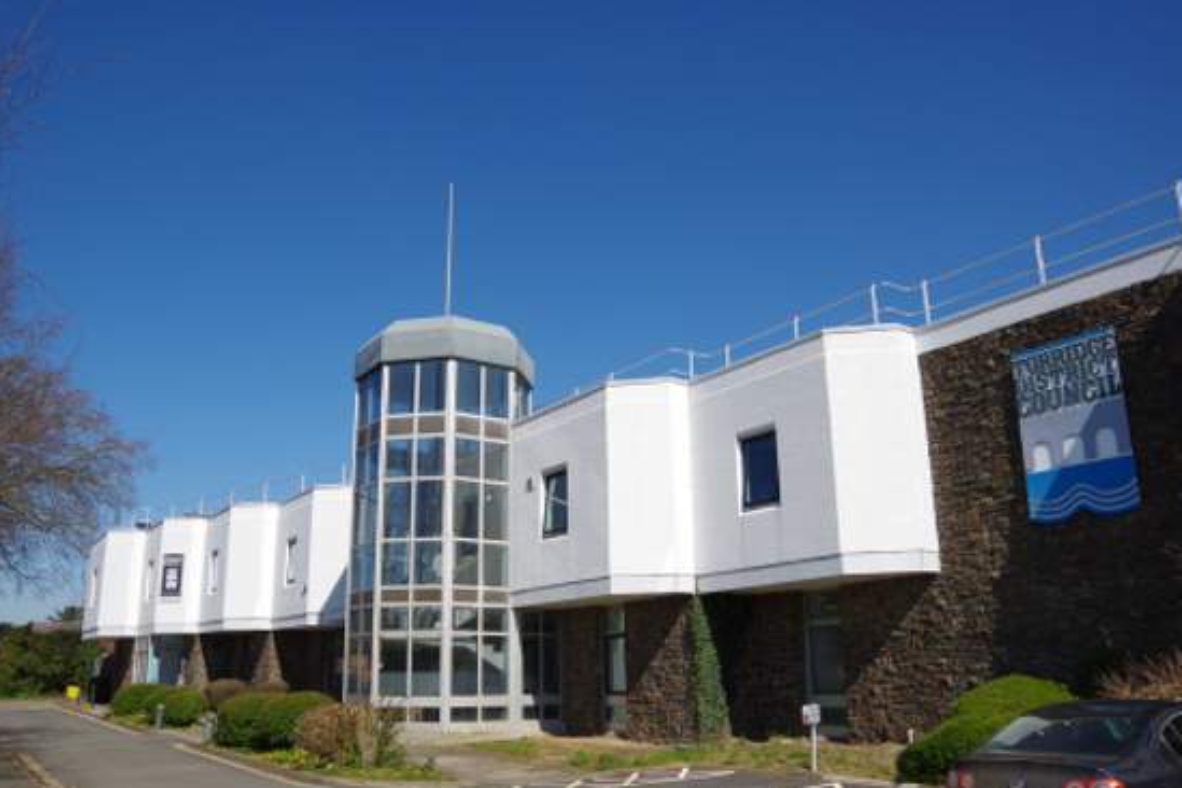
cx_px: 573
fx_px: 919
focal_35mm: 28
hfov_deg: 65.5
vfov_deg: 46.4
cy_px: 400
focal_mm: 18
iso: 100
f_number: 8
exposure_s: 1/400
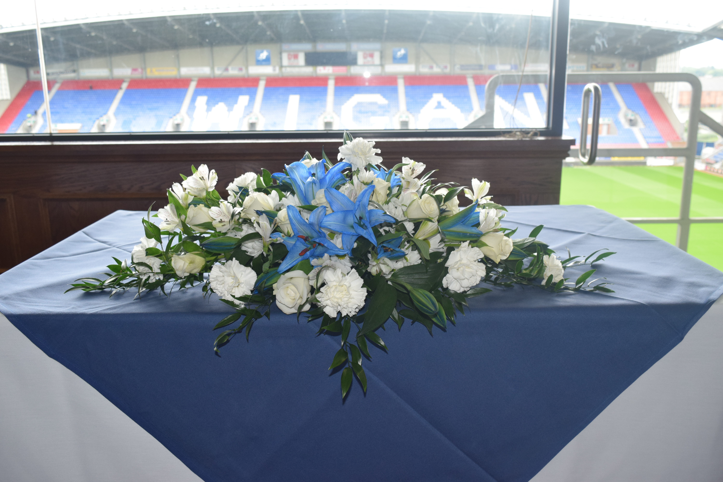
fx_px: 663
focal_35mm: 33
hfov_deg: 57.2
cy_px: 241
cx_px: 362
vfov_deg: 40.0
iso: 720
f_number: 5.6
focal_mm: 22
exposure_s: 1/125
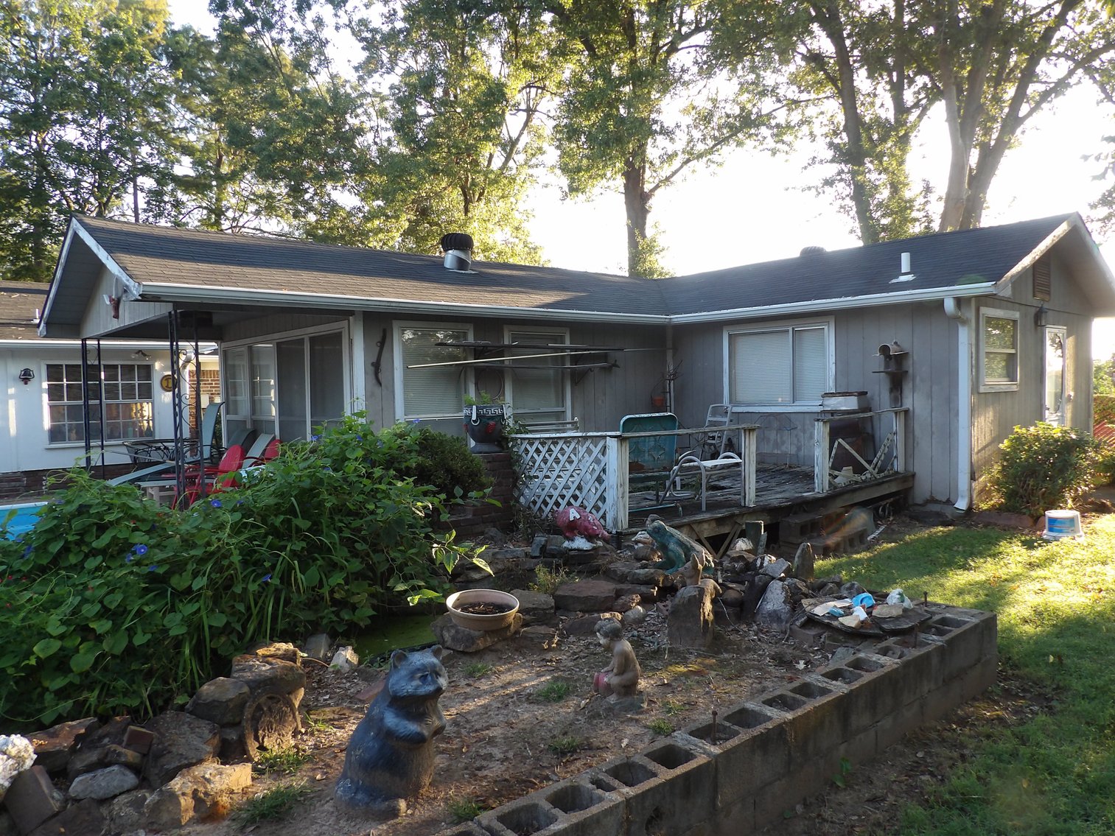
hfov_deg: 71.6
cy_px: 418
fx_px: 773
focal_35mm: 24
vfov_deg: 56.8
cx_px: 558
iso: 100
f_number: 3.2
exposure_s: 1/76
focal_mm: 4.3
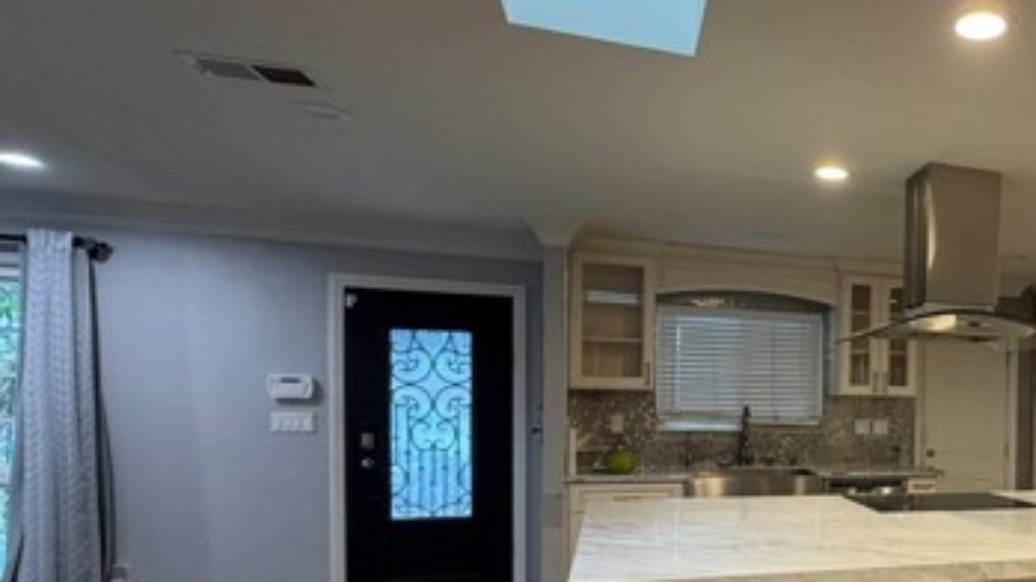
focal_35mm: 28
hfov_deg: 59.4
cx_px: 902
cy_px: 422
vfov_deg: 40.5
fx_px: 769
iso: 250
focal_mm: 2.22
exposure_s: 1/60
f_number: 2.2
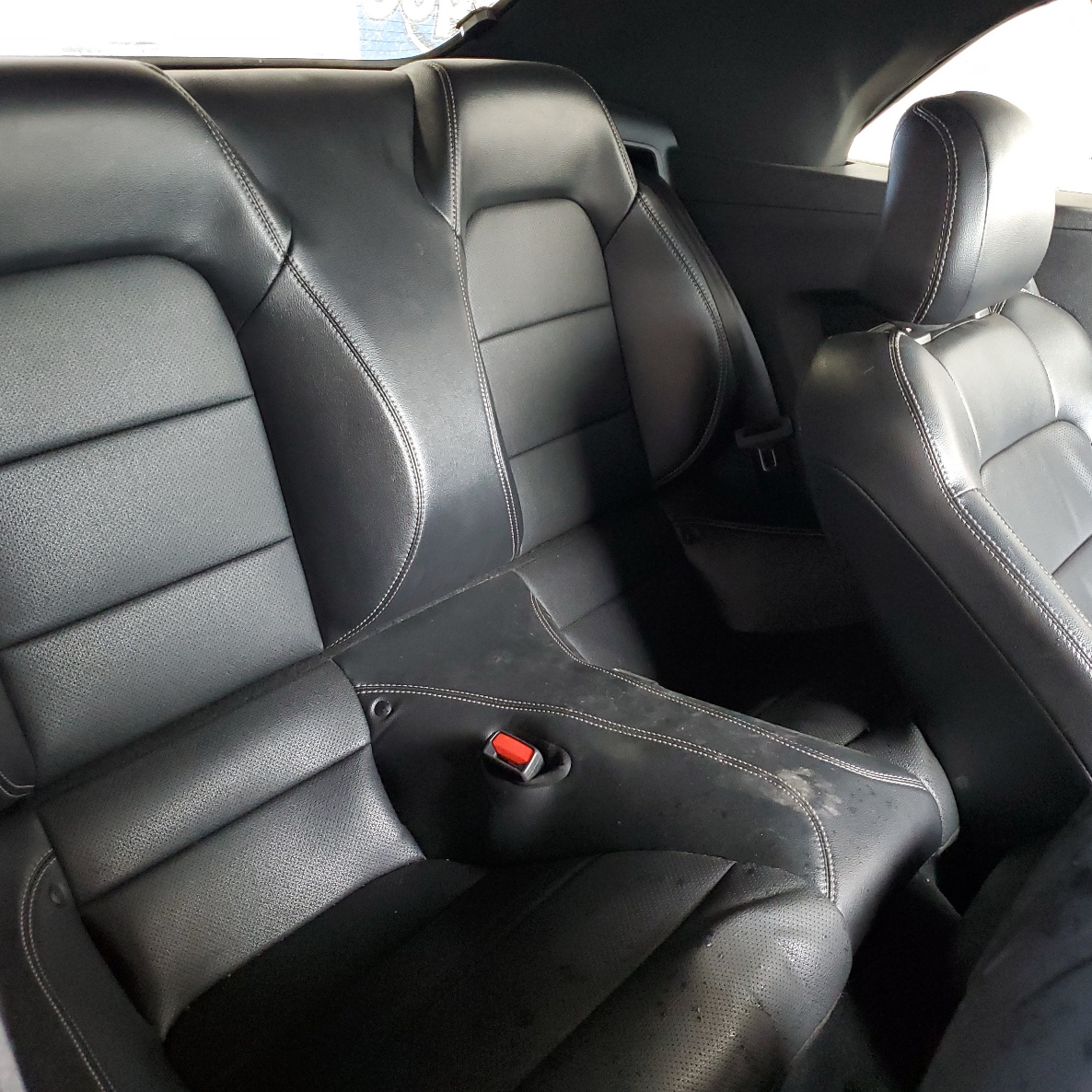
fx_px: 1106
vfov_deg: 52.5
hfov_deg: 52.5
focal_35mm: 31
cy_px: 546
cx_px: 597
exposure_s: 1/60.2
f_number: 1.5
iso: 311
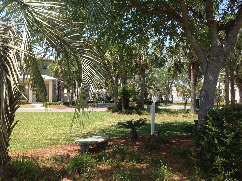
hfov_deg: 52.7
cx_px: 121
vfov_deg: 40.6
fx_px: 244
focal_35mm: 35
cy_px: 90
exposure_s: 1/817
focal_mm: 4.28
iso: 50
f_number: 2.4
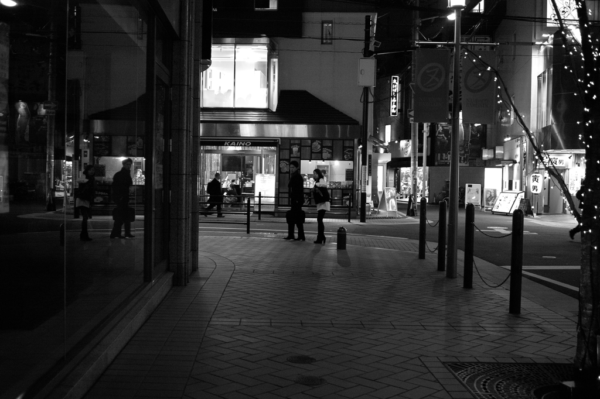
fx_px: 683
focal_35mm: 41
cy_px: 200
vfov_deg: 32.6
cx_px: 300
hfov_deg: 47.4
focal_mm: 24.2
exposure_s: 1/60
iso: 800
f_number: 2.8
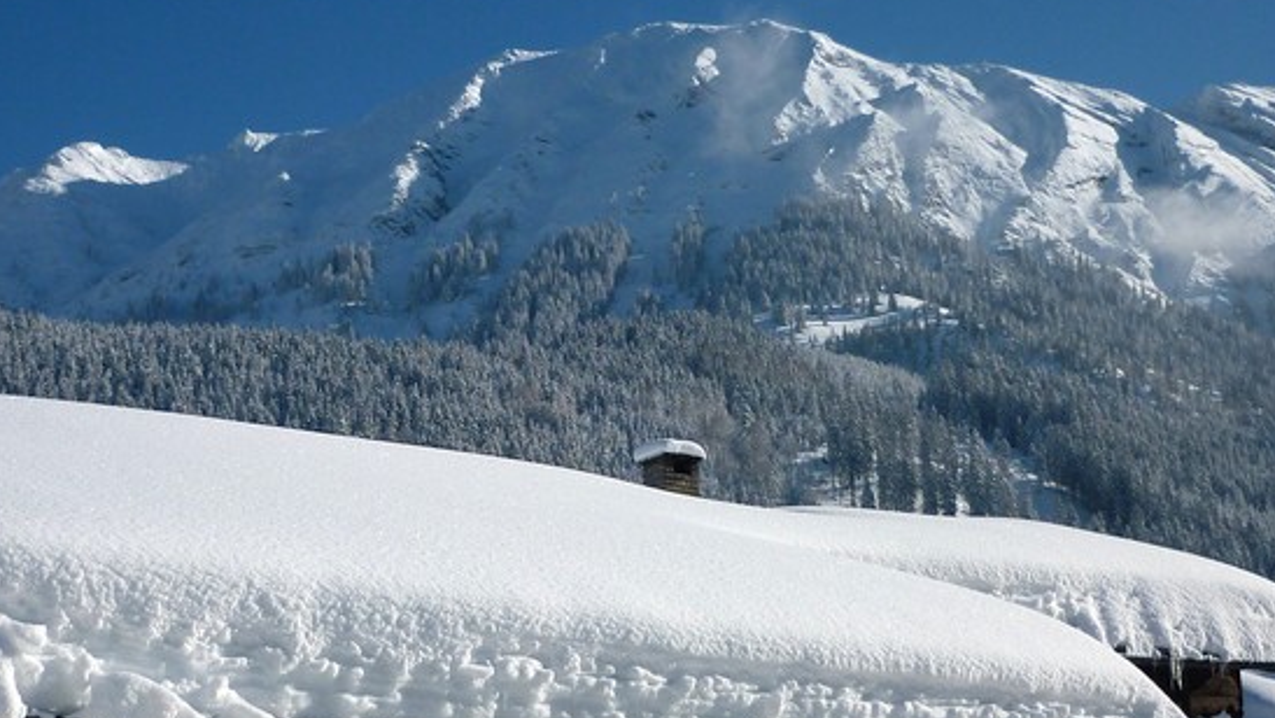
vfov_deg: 18.5
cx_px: 576
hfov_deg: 32.3
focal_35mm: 65
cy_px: 413
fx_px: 2198
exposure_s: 1/500
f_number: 8
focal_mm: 5.9
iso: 80
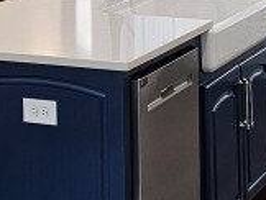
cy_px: -189
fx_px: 1116
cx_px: 74
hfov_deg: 13.6
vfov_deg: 9.6
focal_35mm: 145
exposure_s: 1/120
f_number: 1.7
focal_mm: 6.3
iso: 125
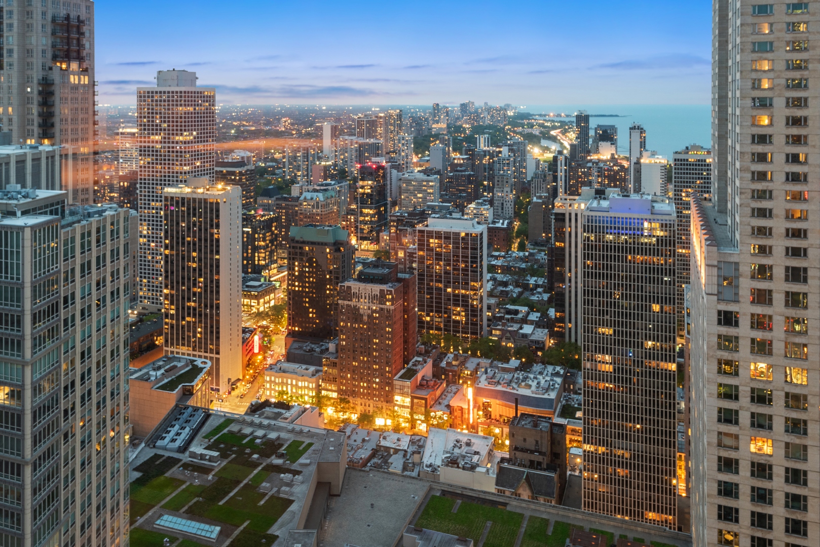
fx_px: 661
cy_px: 274
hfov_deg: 63.6
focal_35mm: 29
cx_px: 410
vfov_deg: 45.0
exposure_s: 5
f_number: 8
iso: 500
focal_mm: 29
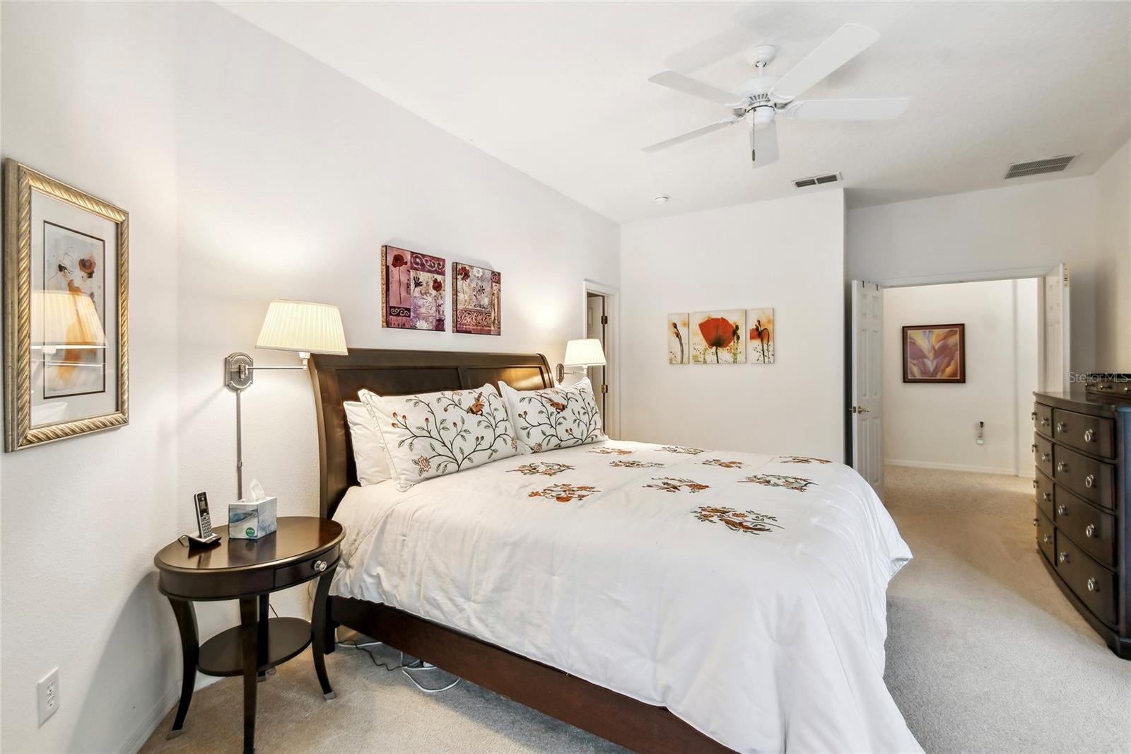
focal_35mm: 15
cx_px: 566
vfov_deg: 77.3
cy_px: 377
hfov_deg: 100.4
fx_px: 471
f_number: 7.1
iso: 100
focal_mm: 10
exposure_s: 1/13
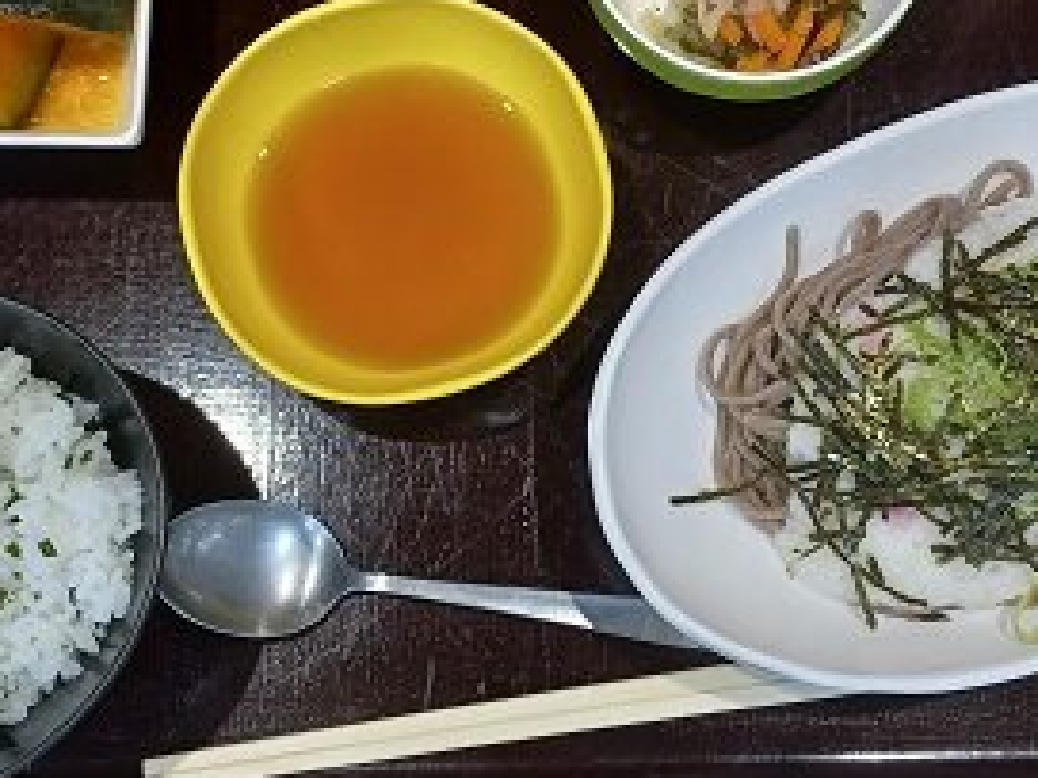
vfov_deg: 31.4
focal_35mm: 46
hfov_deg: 41.2
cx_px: 515
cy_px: 318
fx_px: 1379
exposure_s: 1/59
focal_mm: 4.6
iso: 320
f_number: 1.8
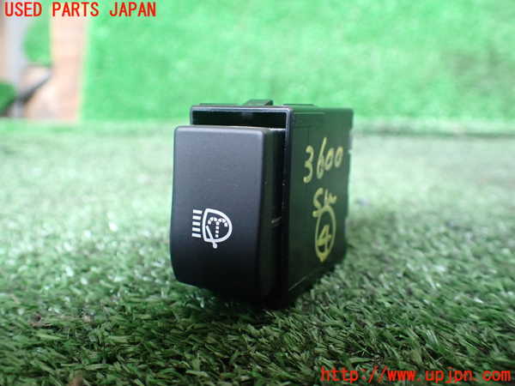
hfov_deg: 60.0
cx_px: 258
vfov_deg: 46.8
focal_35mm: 30
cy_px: 193
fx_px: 446
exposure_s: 1/60
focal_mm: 5.4
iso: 800
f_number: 2.3
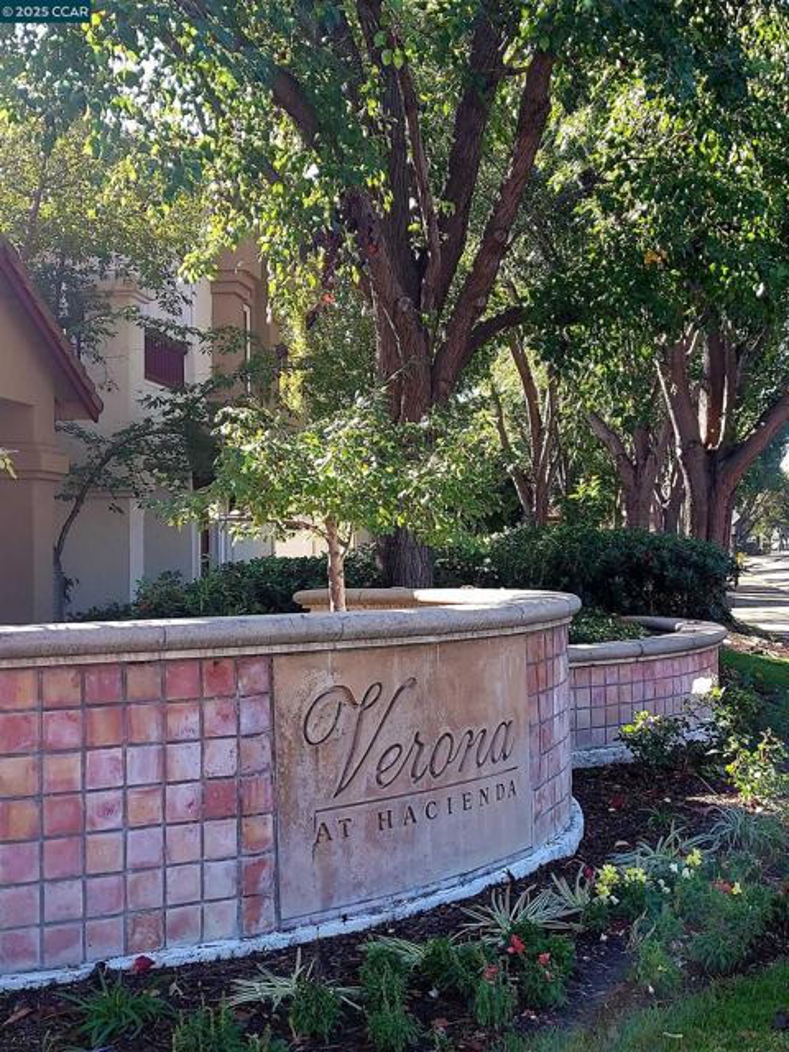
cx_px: 394
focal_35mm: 24
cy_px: 526
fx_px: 729
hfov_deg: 56.8
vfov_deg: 71.6
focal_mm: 4.6
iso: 40
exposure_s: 1/156
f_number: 1.8
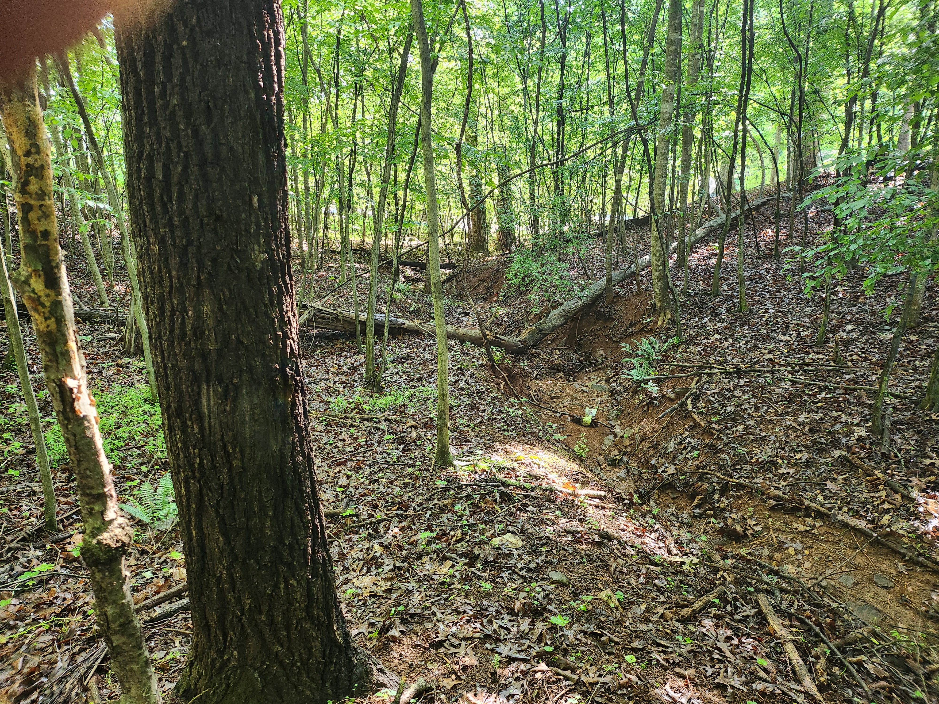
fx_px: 651
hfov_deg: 71.6
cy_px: 352
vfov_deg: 56.8
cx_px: 470
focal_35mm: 24
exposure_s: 1/120
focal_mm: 5
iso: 500
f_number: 1.8
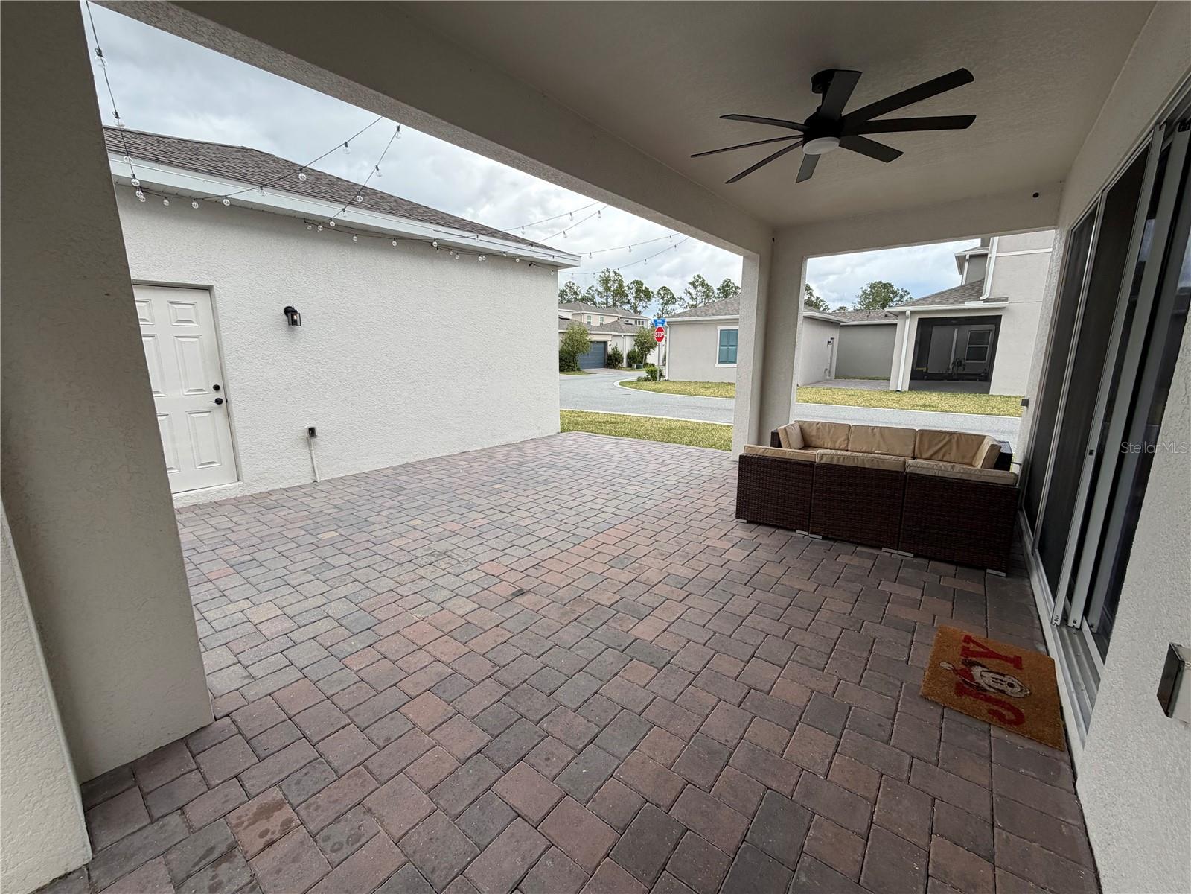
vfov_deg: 85.7
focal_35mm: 14
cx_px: 596
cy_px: 447
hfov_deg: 102.1
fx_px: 482
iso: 40
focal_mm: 2.22
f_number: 2.2
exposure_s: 1/596
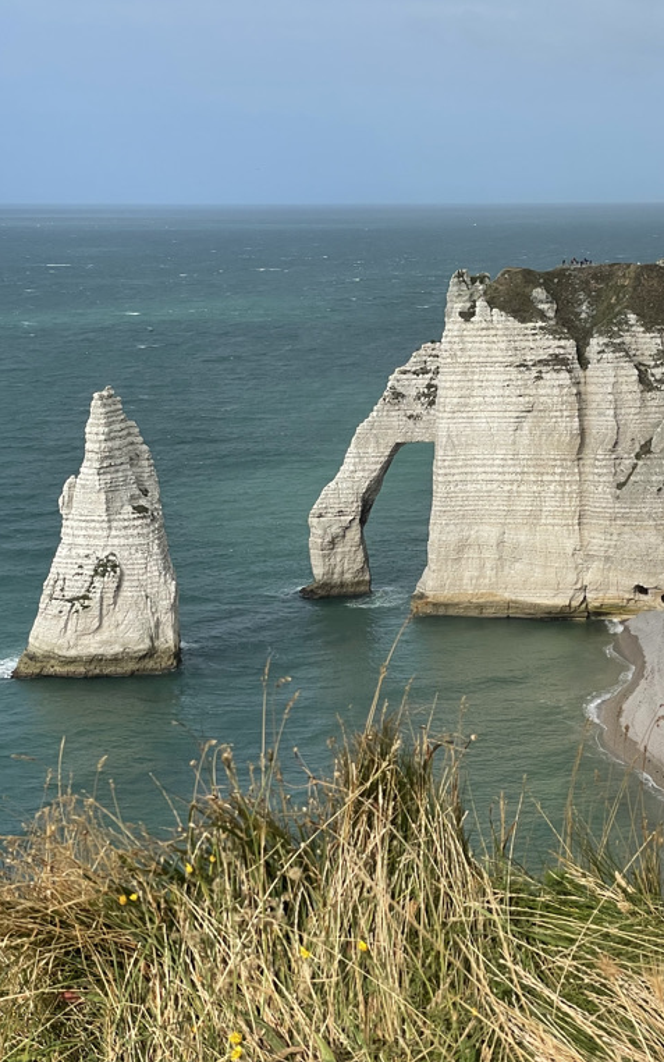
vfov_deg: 27.8
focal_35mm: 74
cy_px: 529
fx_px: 2142
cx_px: 511
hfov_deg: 17.5
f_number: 2
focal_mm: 6
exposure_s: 1/2083
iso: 25
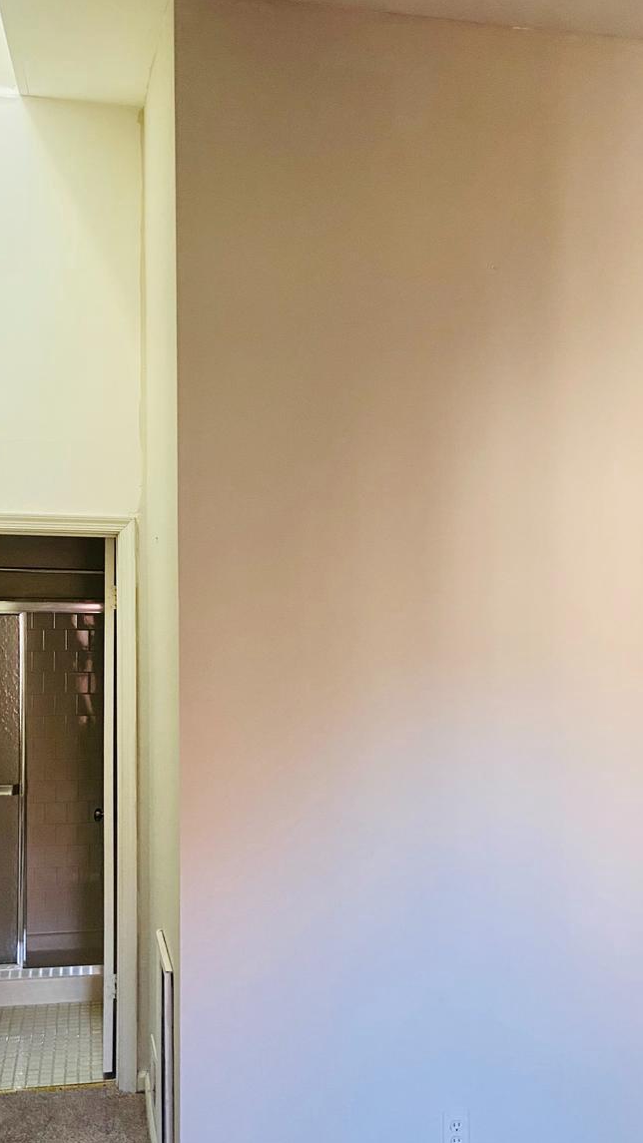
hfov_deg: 31.2
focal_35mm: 38
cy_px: 620
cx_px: 326
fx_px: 1152
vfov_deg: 52.7
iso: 200
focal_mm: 4.25
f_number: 1.8
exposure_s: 1/60
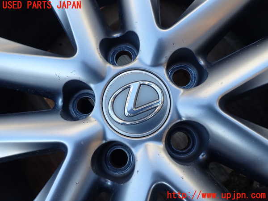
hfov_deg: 69.4
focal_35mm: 25
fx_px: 194
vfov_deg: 54.9
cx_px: 134
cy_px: 100
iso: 100
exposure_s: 1/125
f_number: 2.8
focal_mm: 4.5
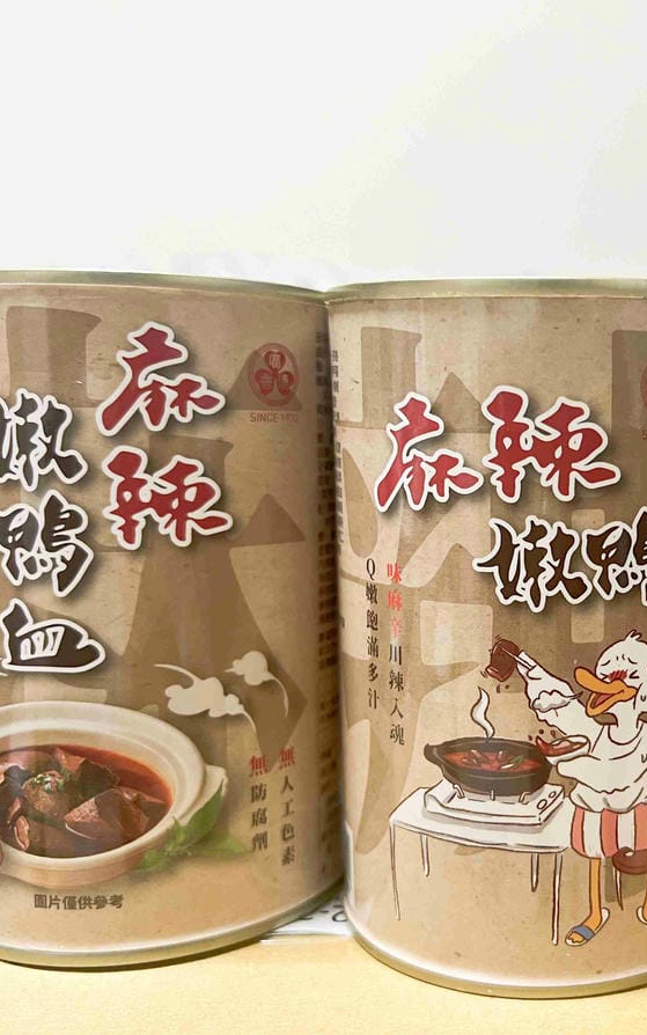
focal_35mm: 37
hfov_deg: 32.9
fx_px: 1044
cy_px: 516
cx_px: 566
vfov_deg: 52.7
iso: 125
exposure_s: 1/60
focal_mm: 5.7
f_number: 1.5
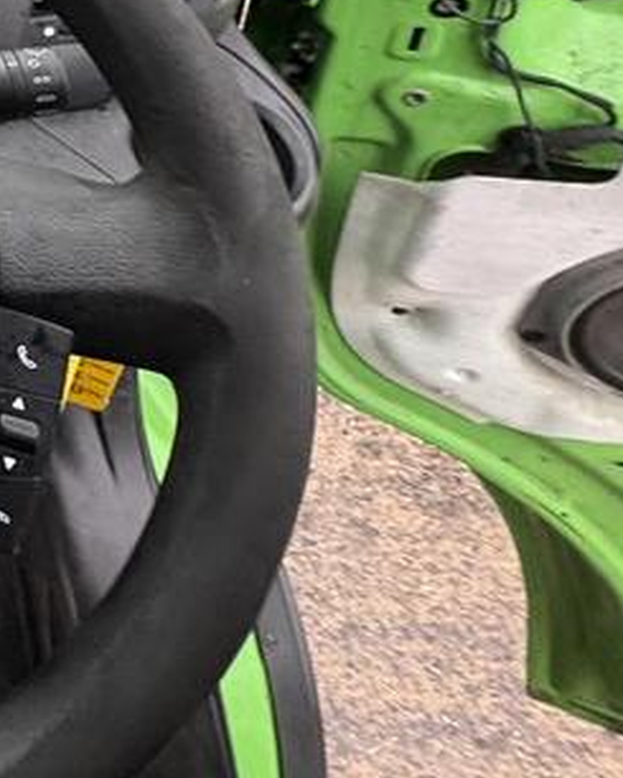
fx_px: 921
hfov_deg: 22.2
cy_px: 8
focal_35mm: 40
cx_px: -496
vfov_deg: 40.4
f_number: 2.2
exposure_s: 1/60
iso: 320
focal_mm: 2.22
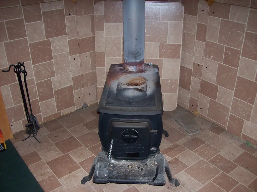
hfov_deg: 51.4
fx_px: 267
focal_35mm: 36
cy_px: 96
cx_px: 128
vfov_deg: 39.6
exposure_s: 1/64
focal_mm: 6
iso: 80
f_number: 2.7
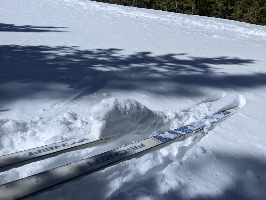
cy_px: 100
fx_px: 207
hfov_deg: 65.3
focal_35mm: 27
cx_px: 133
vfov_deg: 51.4
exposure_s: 1/23256
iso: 117
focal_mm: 4.44
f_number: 1.8
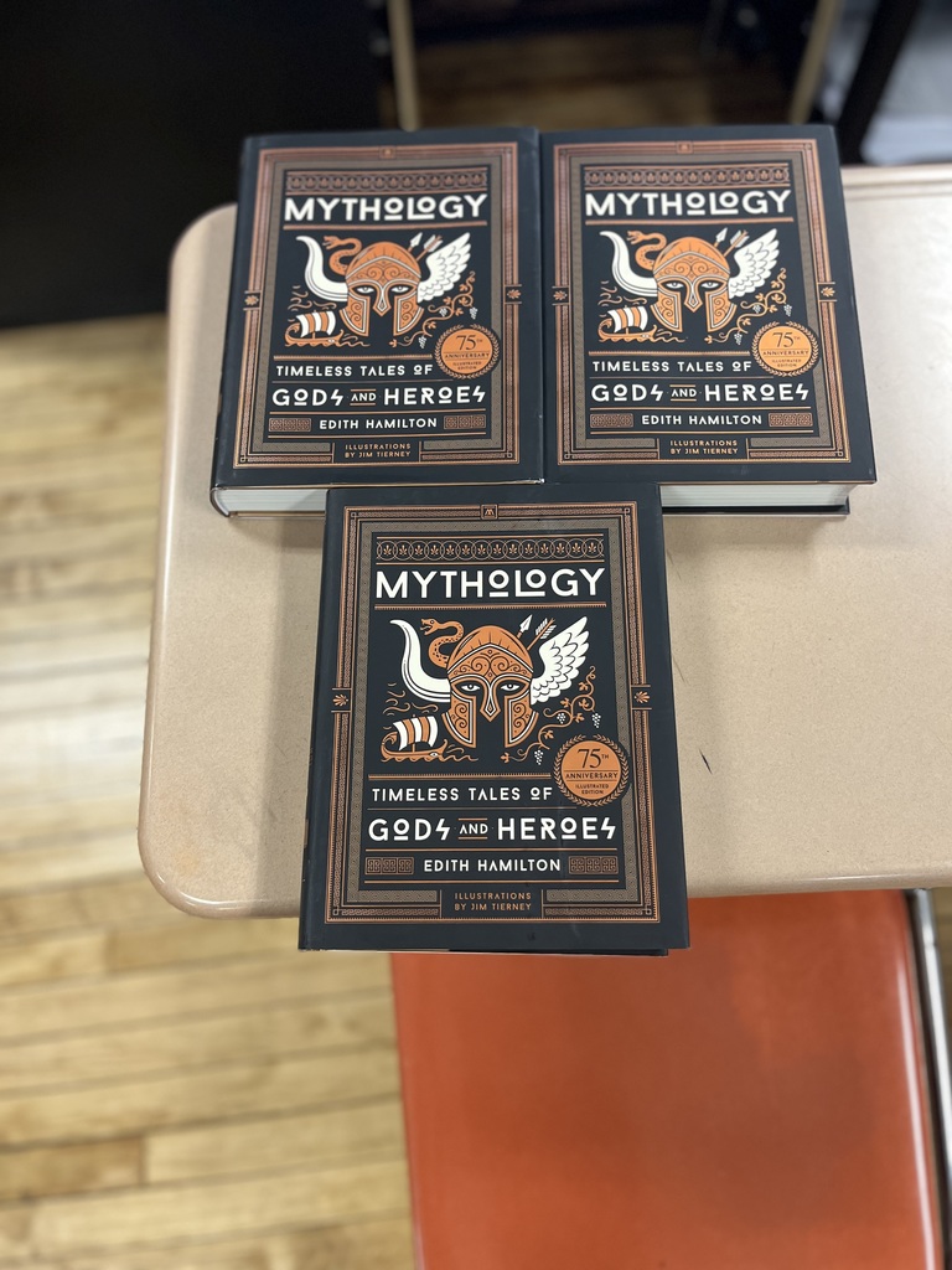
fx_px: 953
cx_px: 476
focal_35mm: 26
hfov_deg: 53.1
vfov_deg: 67.3
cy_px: 635
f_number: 1.6
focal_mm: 5.1
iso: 160
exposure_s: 1/60
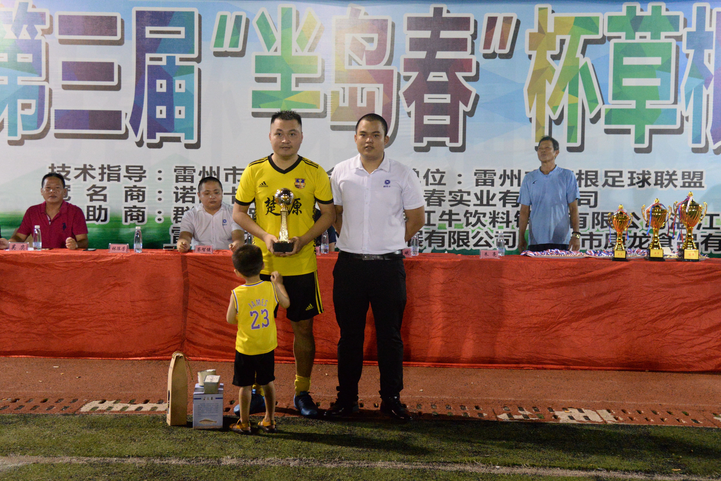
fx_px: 922
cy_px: 201
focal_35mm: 46
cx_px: 347
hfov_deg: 42.7
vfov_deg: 29.2
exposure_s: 1/60
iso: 6400
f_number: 4
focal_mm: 38
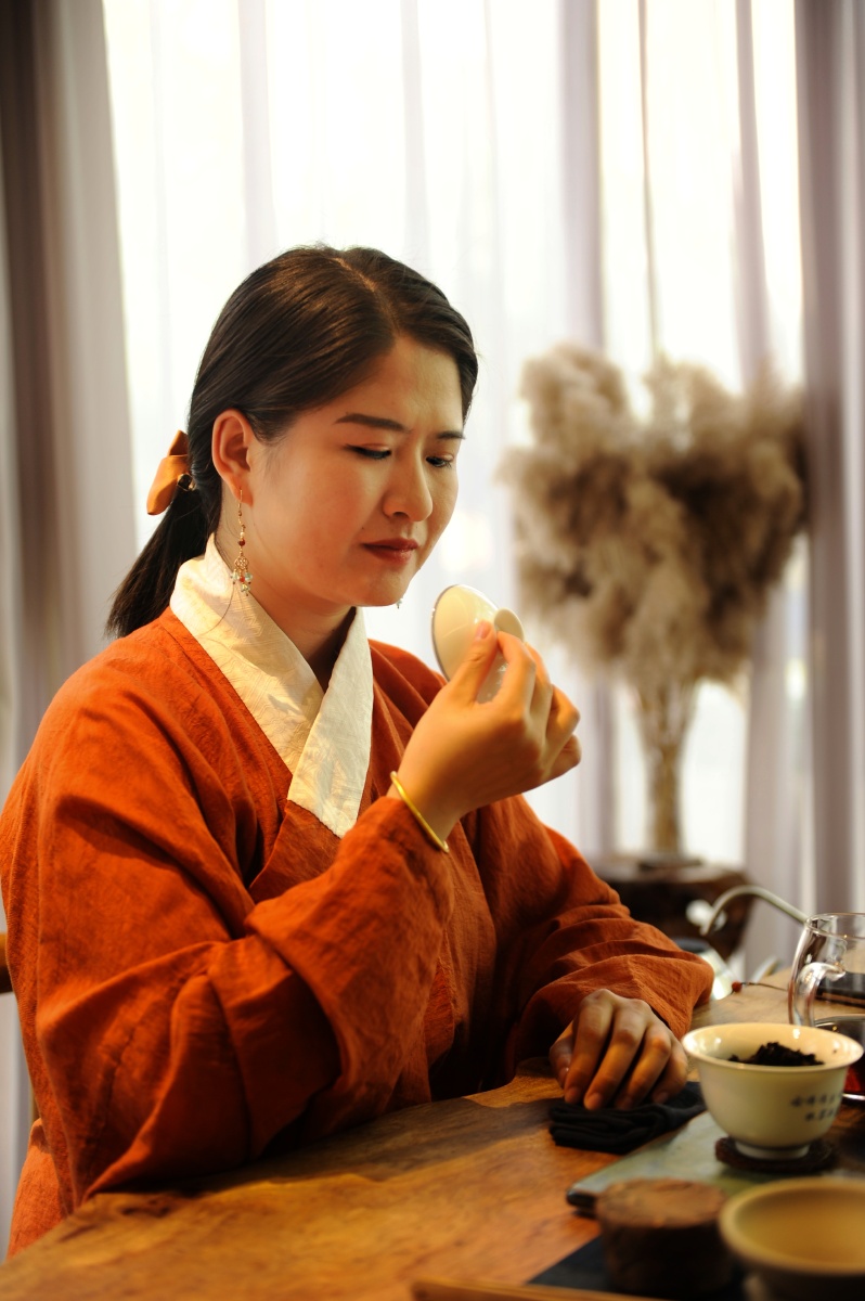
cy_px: 650
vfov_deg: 38.2
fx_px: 1877
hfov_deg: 25.9
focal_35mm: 52
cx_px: 432
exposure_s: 1/40
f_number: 2.8
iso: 200
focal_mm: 52
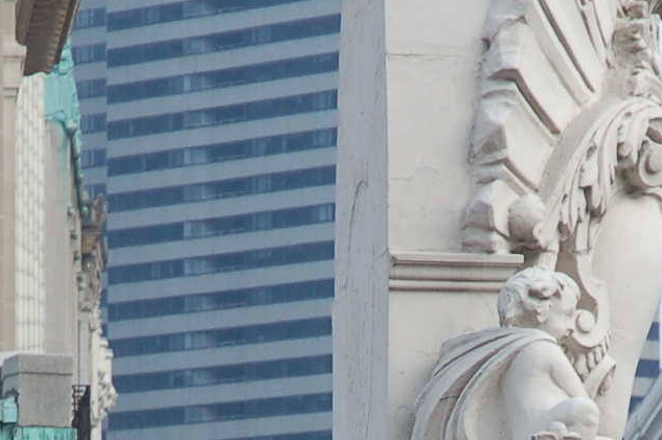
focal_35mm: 442
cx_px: 415
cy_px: 731
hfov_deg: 4.7
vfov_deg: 3.1
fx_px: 8121
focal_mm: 62
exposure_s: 1/500
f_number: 5.6
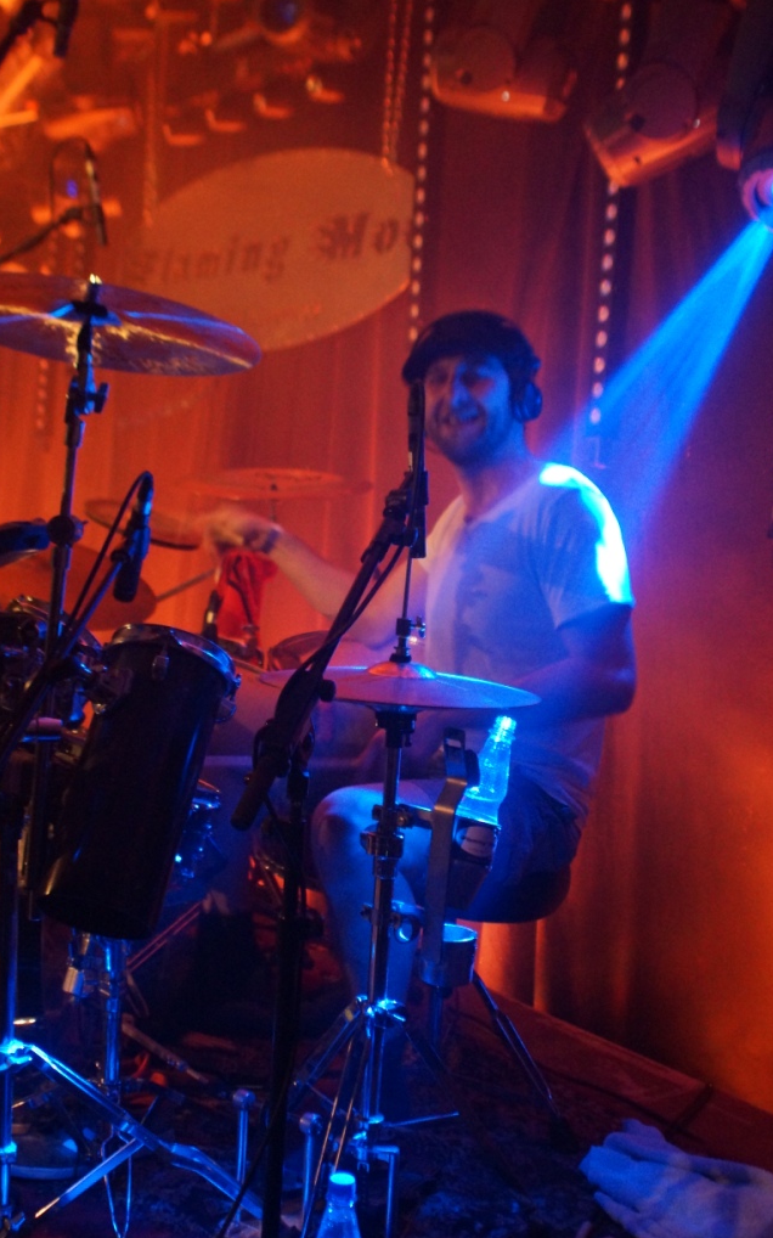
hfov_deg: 29.9
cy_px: 620
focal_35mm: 43
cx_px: 382
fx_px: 1450
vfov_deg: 46.2
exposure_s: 1/30
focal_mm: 28
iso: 3200
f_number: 3.5
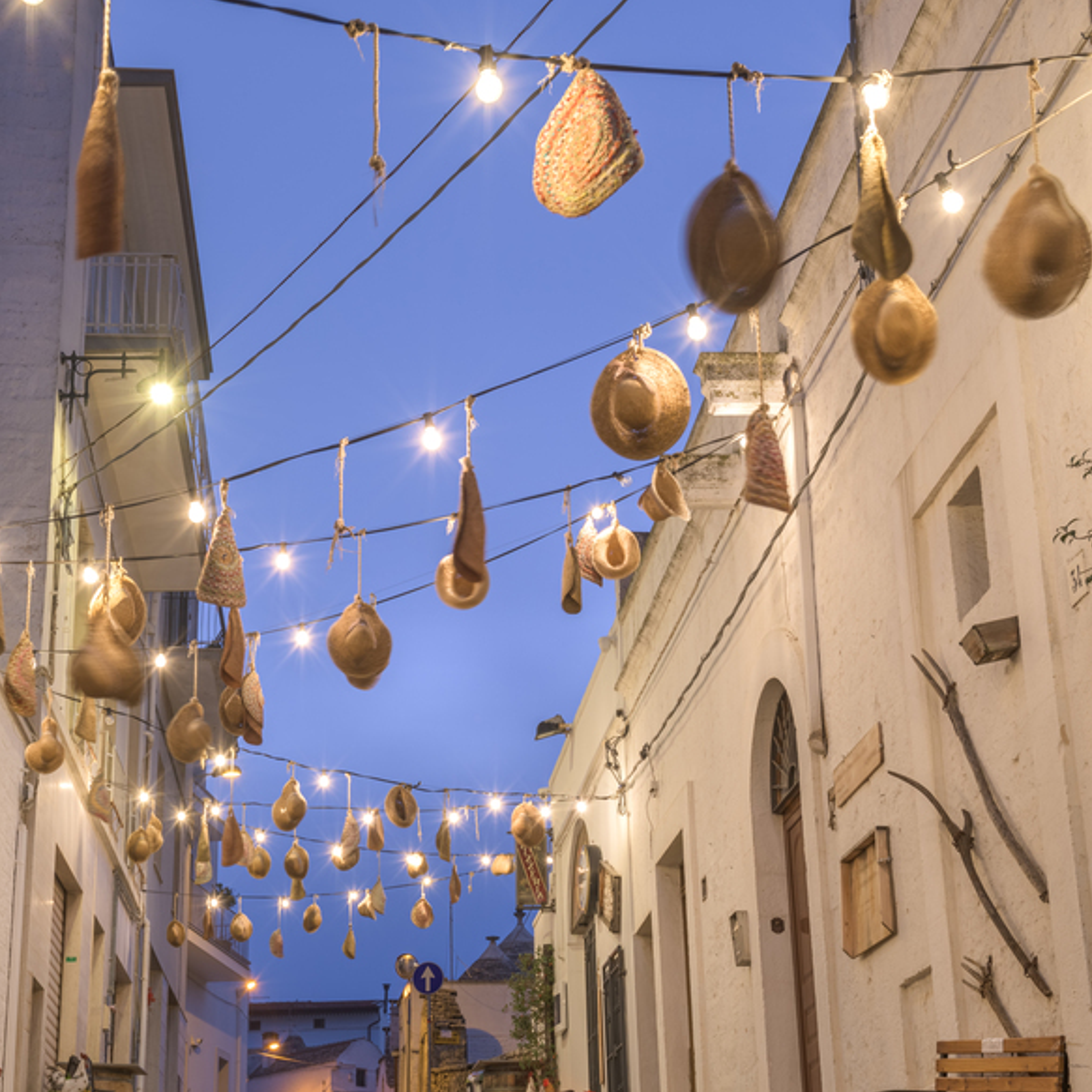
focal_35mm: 56
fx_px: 1999
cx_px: 397
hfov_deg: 30.4
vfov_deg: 30.5
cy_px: 669
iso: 64
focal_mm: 32
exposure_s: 1/8
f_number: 11
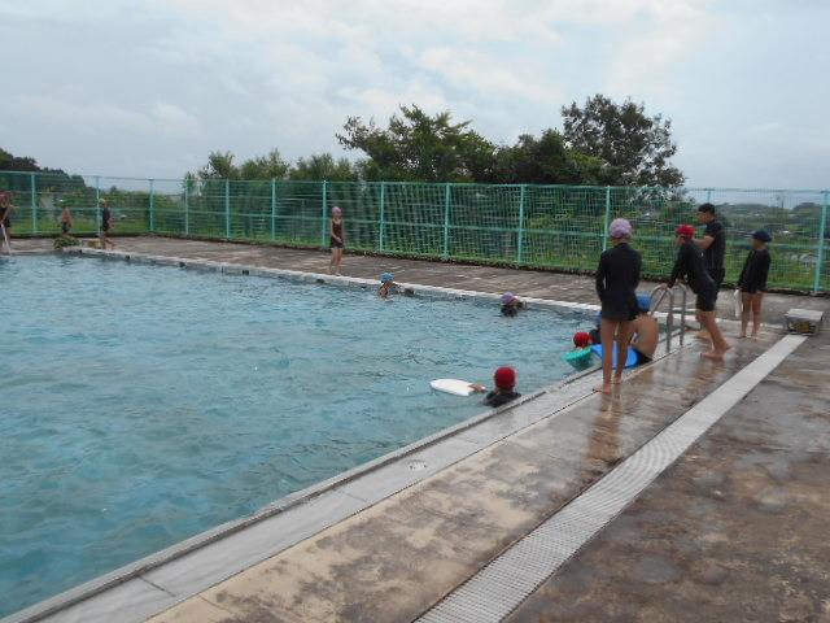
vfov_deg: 46.8
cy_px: 312
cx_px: 415
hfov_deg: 60.0
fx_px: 719
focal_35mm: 30
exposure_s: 1/1250
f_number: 3.4
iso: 80
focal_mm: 5.1
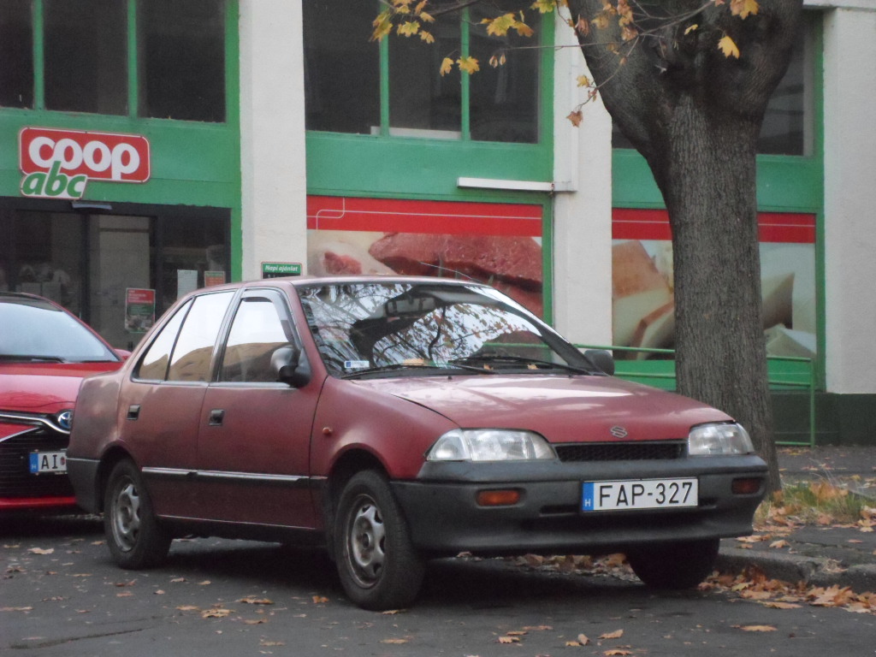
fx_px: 2531
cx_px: 438
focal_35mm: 100
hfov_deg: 19.6
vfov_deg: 14.8
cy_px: 328
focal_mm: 18
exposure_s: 1/20
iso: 800
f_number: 5.2
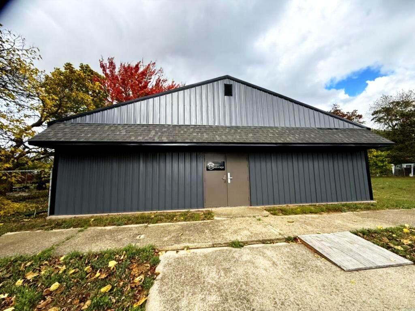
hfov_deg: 102.1
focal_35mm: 14
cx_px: 208
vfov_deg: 85.7
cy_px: 156
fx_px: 168
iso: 50
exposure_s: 1/353
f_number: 2.2
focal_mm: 2.22
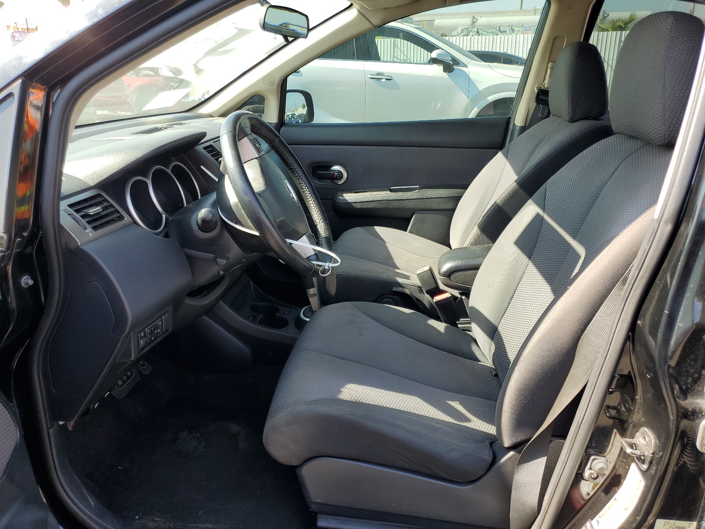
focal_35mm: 26
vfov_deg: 53.1
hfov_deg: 67.3
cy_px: 264
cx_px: 352
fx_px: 530
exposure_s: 1/333
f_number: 1.5
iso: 50
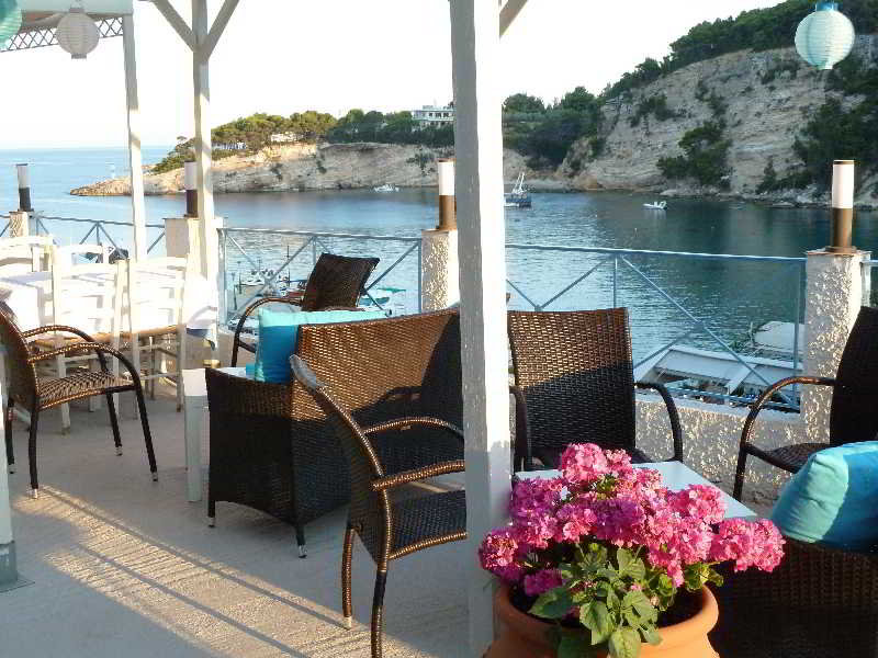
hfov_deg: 42.9
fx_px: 1116
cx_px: 439
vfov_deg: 32.9
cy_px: 329
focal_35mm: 44
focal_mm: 7.3
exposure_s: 1/400
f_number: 3.7
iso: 400
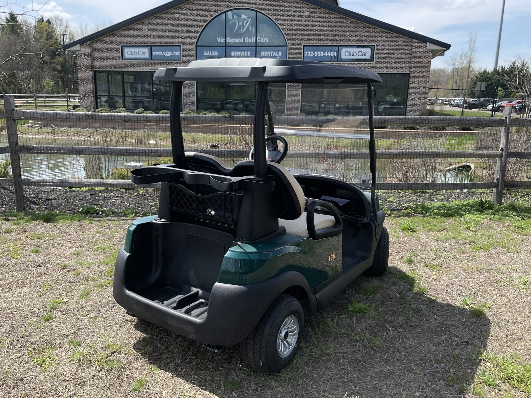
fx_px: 445
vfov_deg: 48.2
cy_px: 199
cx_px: 266
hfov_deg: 61.7
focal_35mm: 29
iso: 25
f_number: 1.8
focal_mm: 3
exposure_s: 1/2667
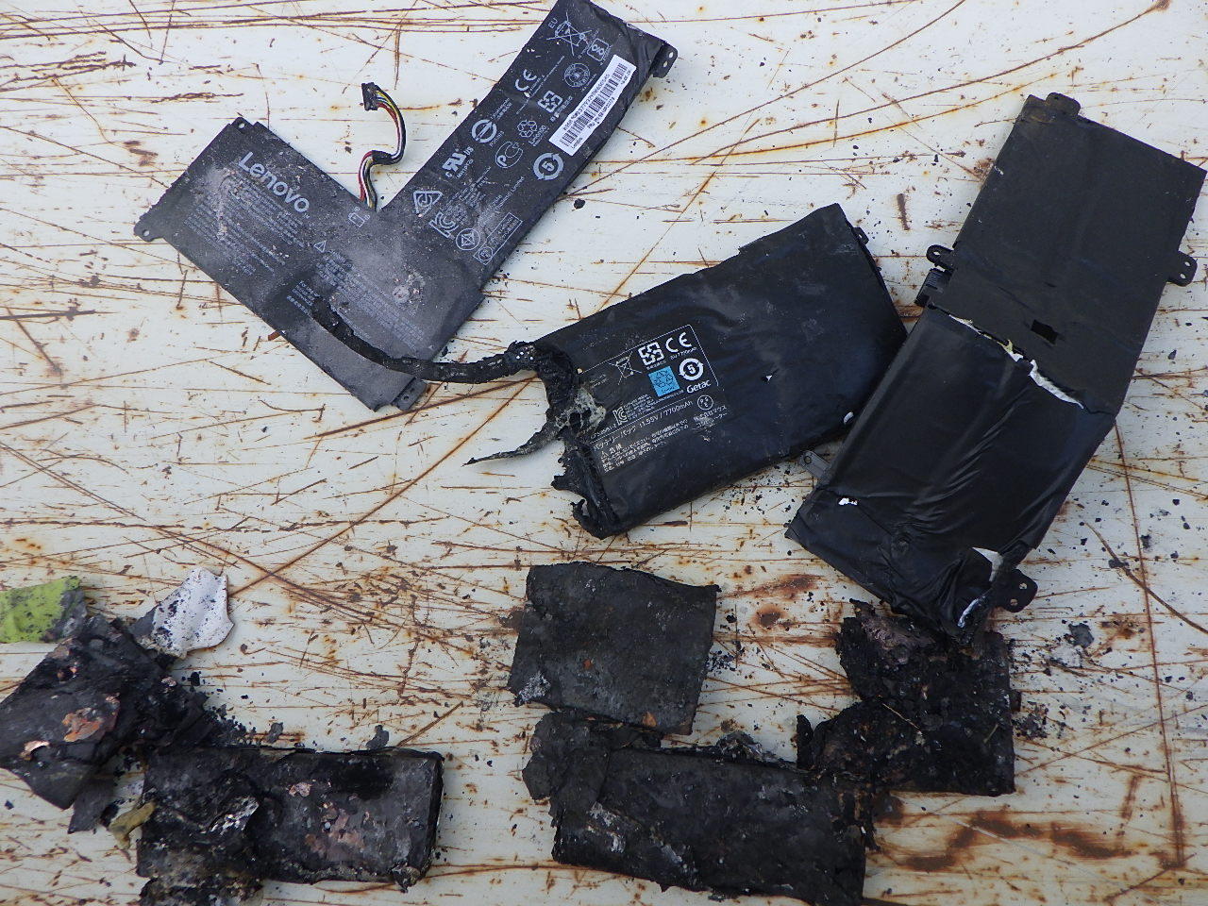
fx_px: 977
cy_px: 453
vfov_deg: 49.7
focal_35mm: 28
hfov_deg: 63.4
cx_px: 604
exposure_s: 1/250
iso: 125
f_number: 4.2
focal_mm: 5
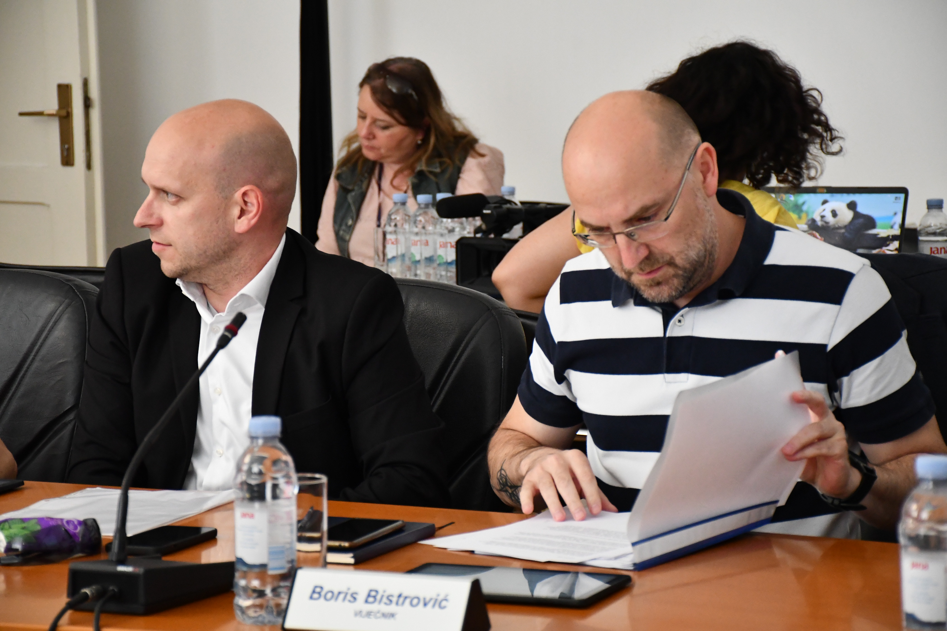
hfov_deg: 17.1
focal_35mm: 120
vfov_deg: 11.4
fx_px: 3156
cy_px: 316
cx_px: 474
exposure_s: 1/200
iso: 3200
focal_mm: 80
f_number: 5.3
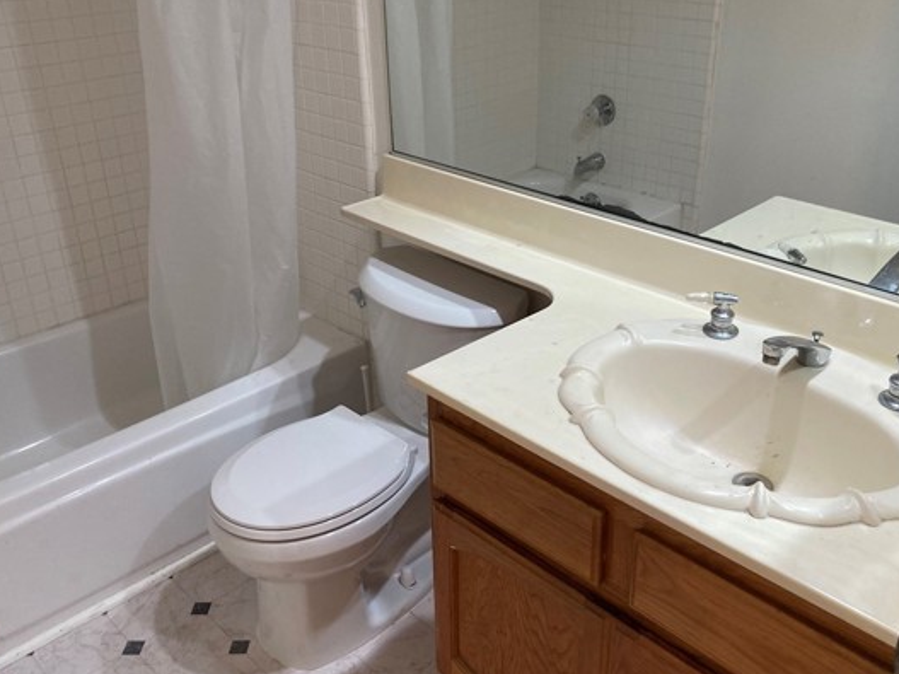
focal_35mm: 34
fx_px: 883
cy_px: 319
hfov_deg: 54.0
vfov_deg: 41.8
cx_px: 442
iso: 80
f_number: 1.8
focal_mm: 3.99
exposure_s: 1/60
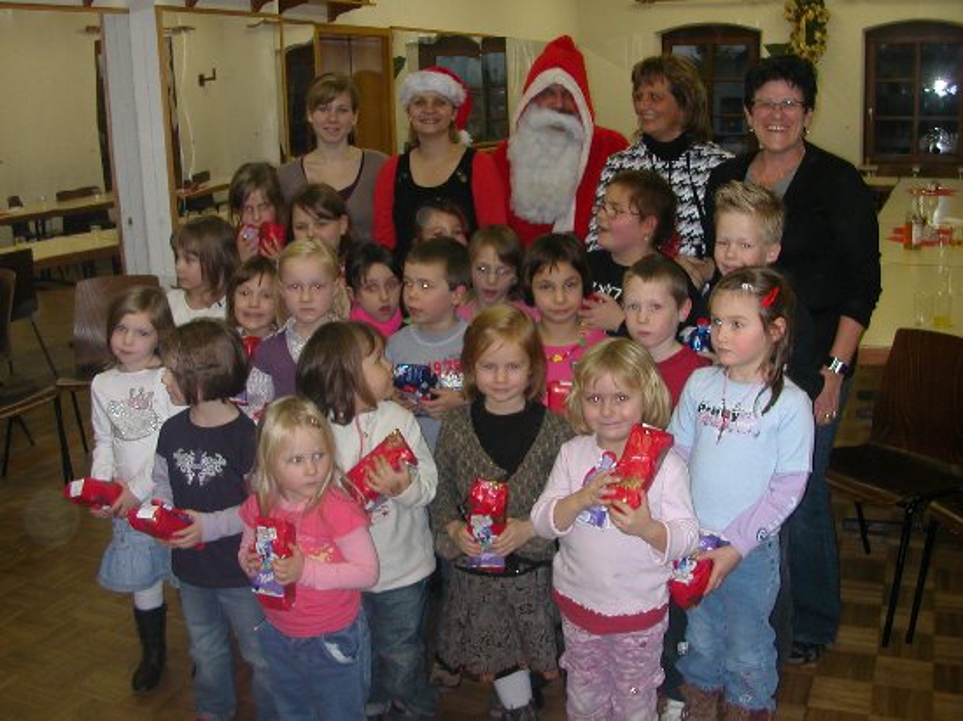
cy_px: 360
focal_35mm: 37
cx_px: 482
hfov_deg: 50.2
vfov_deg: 38.6
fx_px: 1029
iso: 115
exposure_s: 1/59.9
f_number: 2.7
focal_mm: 5.6
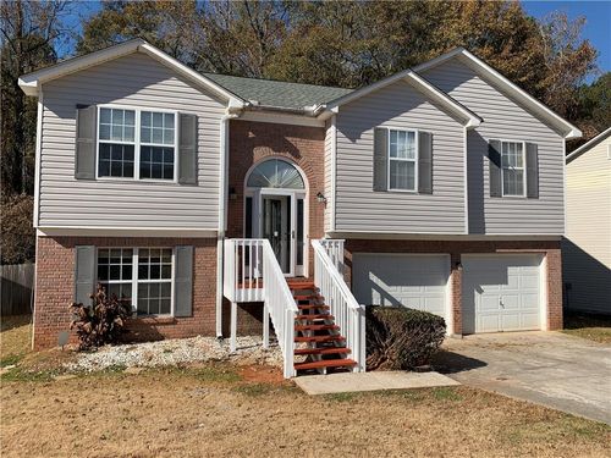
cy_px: 229
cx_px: 306
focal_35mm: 26
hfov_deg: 67.3
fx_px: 459
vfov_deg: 53.1
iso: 25
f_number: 1.8
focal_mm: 4.25
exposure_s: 1/3185
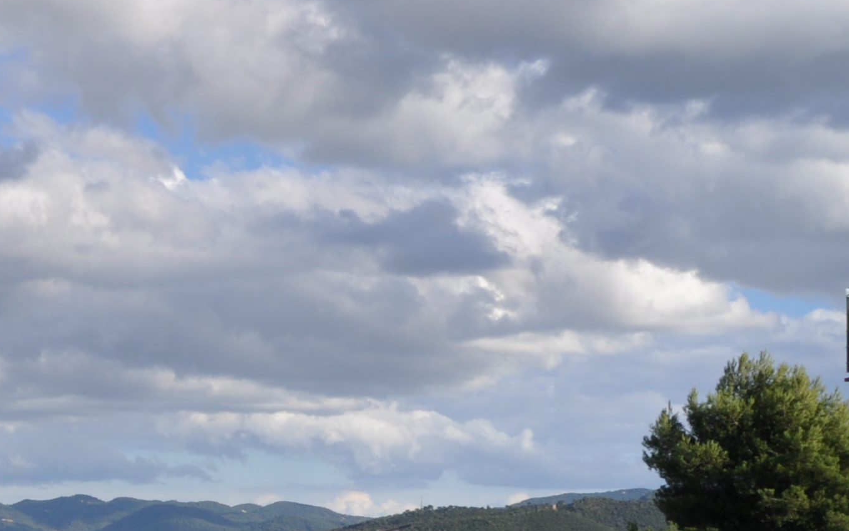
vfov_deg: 14.7
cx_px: -298
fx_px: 2013
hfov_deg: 21.3
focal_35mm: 87
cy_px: 563
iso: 200
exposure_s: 1/100
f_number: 20
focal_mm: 18
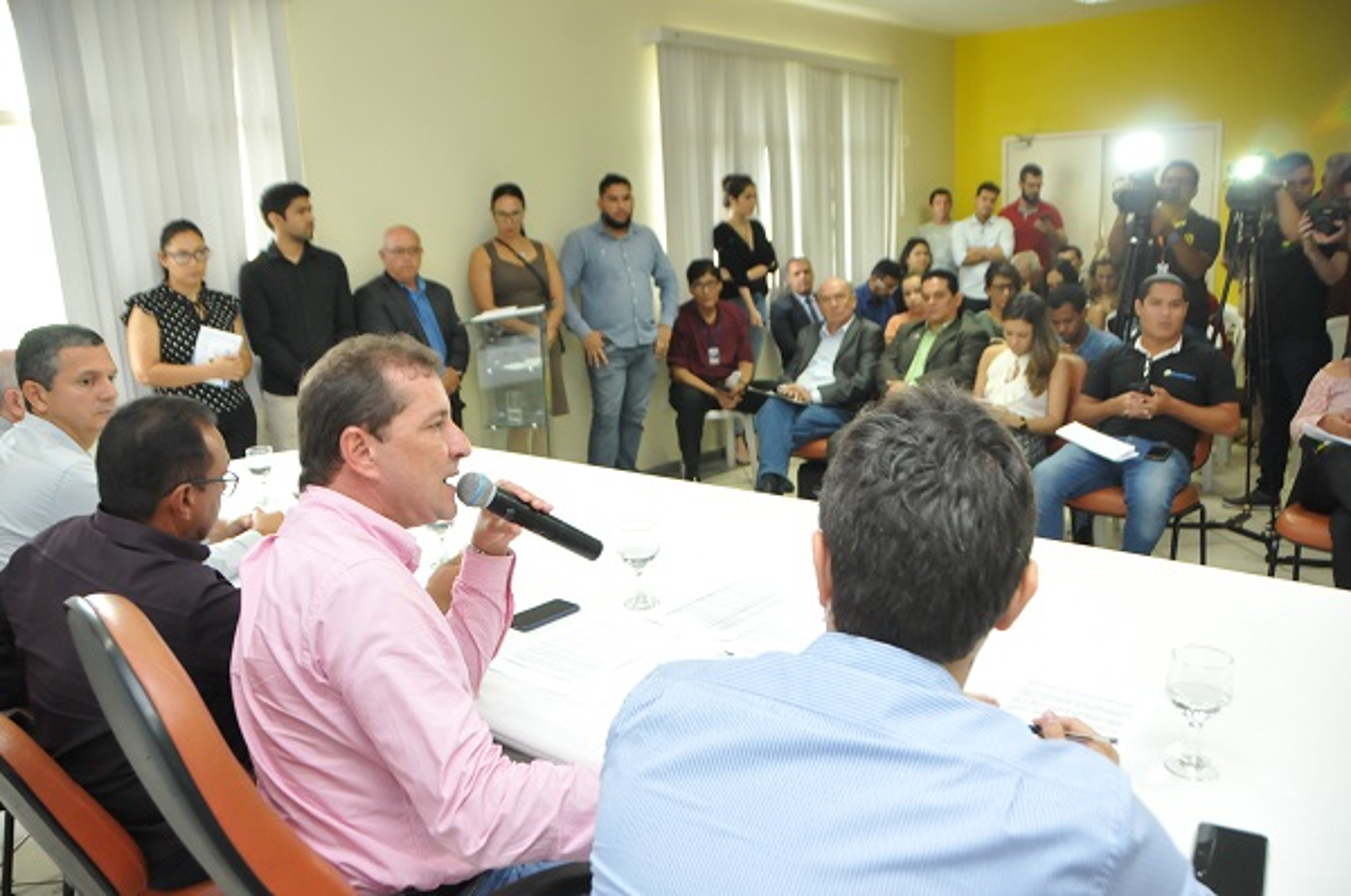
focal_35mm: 27
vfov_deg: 47.8
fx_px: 1012
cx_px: 676
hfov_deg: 67.5
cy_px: 448
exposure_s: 1/80
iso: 1250
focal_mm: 18
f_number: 3.5
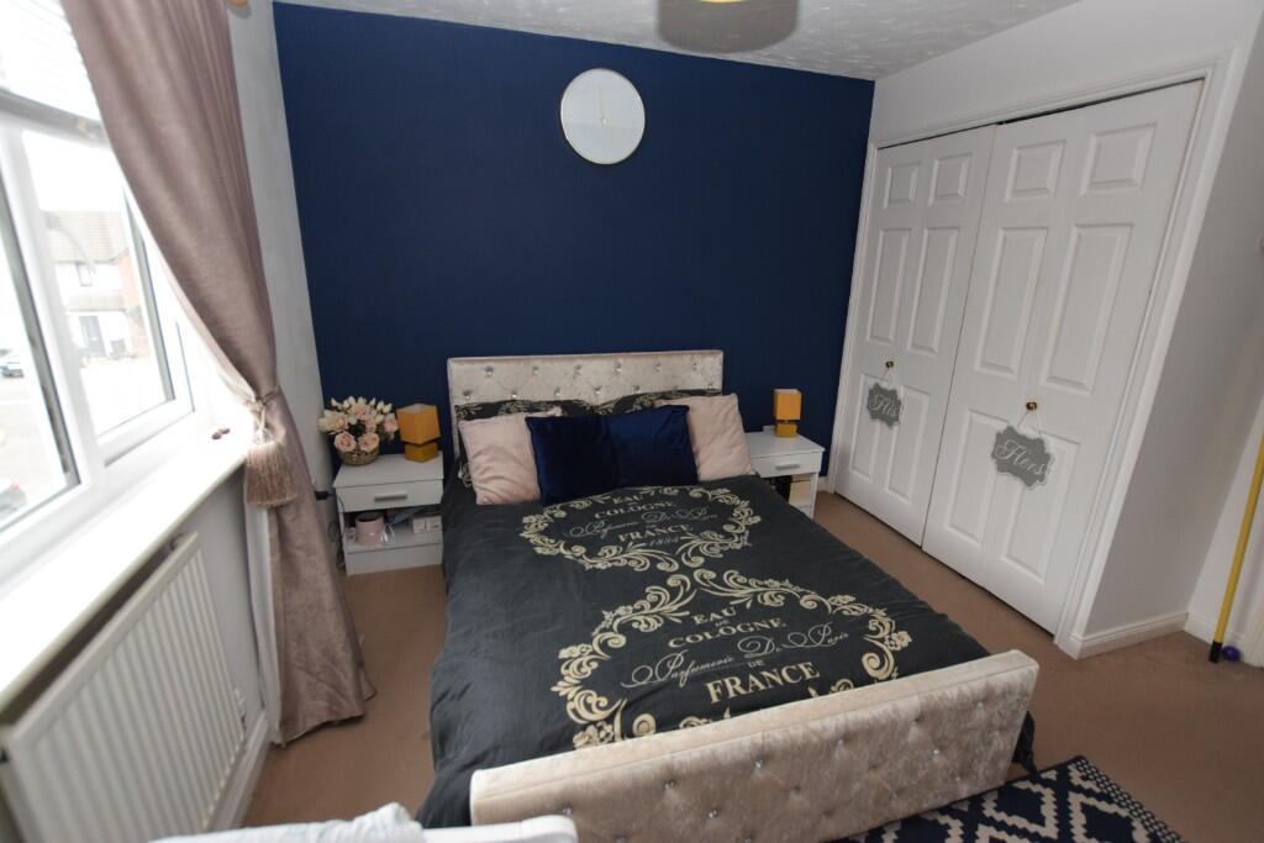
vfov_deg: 77.3
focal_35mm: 15
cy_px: 422
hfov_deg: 100.4
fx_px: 527
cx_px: 632
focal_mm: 10
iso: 640
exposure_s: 1/60
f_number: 4
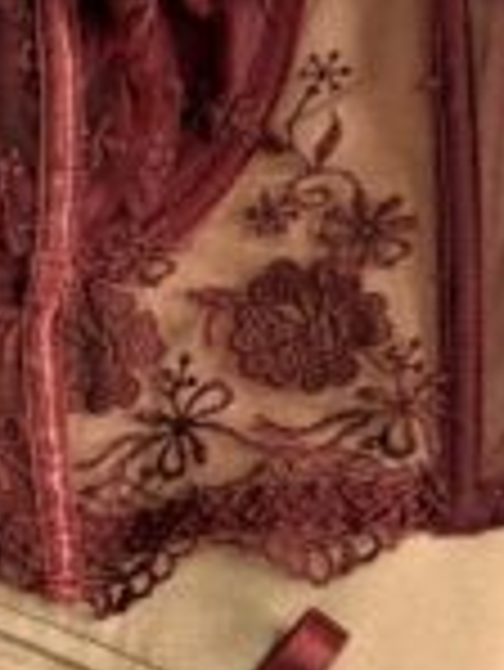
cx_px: -288
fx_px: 2501
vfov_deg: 15.2
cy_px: 490
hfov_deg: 11.0
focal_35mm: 129
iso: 80
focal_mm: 6.76
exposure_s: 1/120
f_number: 1.8
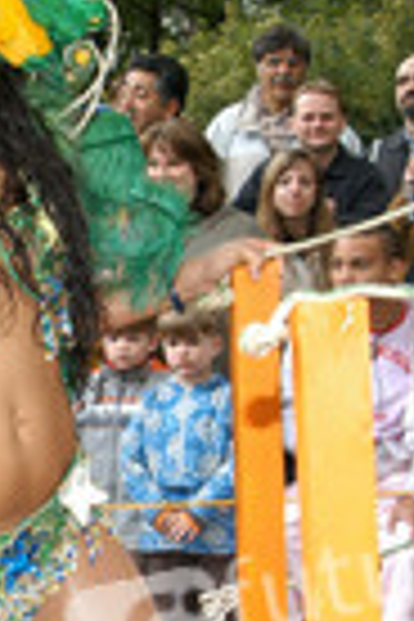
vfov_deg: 16.8
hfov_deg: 11.0
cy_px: 410
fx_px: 2104
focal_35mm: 122
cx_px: -112
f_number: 5
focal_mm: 28
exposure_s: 1/60
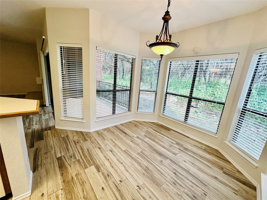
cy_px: 100
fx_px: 108
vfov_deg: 85.7
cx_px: 134
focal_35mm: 14
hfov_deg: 102.1
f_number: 2.2
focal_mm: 2.22
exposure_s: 1/120
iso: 125
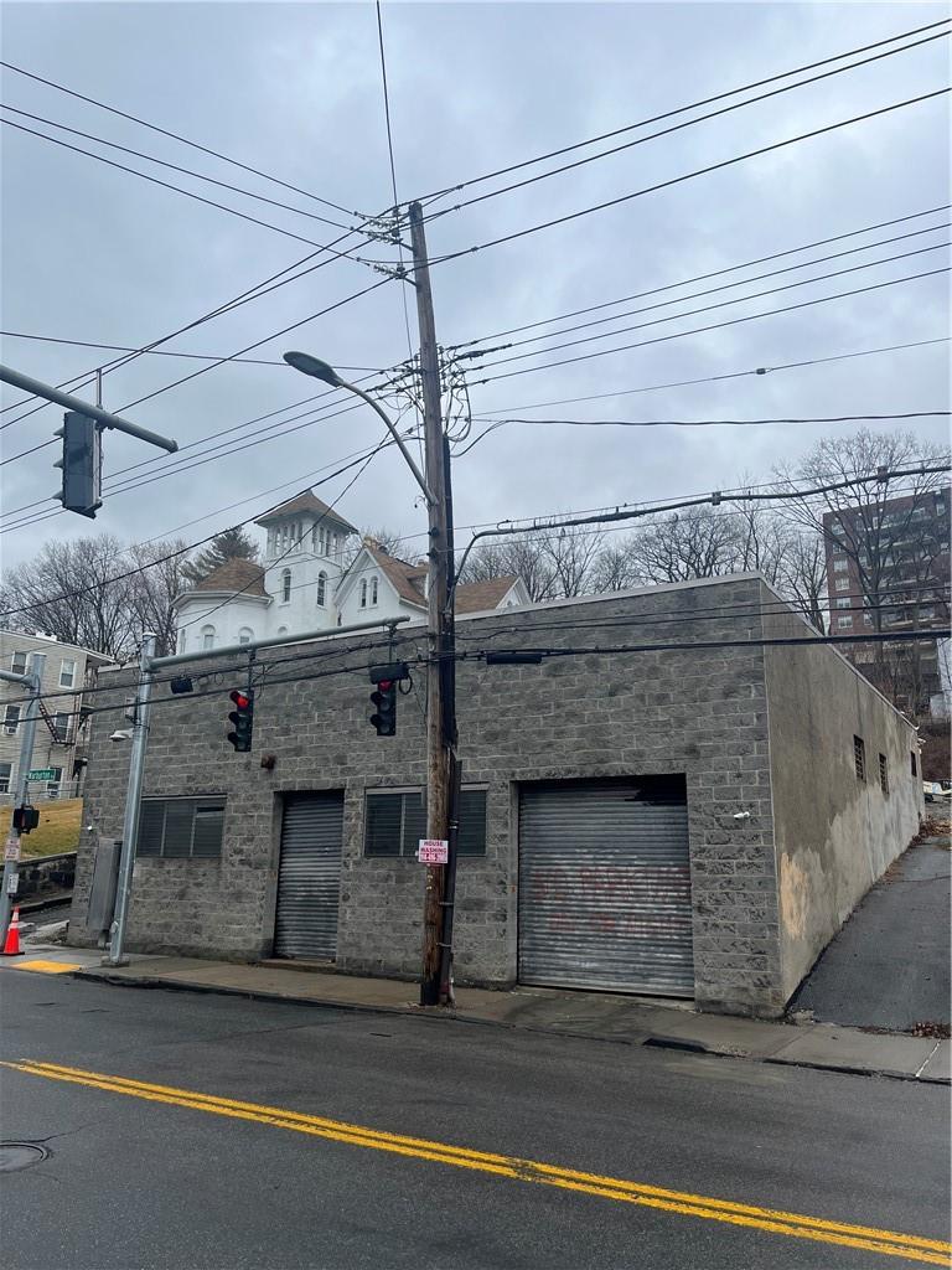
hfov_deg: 53.1
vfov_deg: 67.3
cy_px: 635
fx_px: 953
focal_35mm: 26
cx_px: 476
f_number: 1.6
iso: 50
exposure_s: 1/1721
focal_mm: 5.1
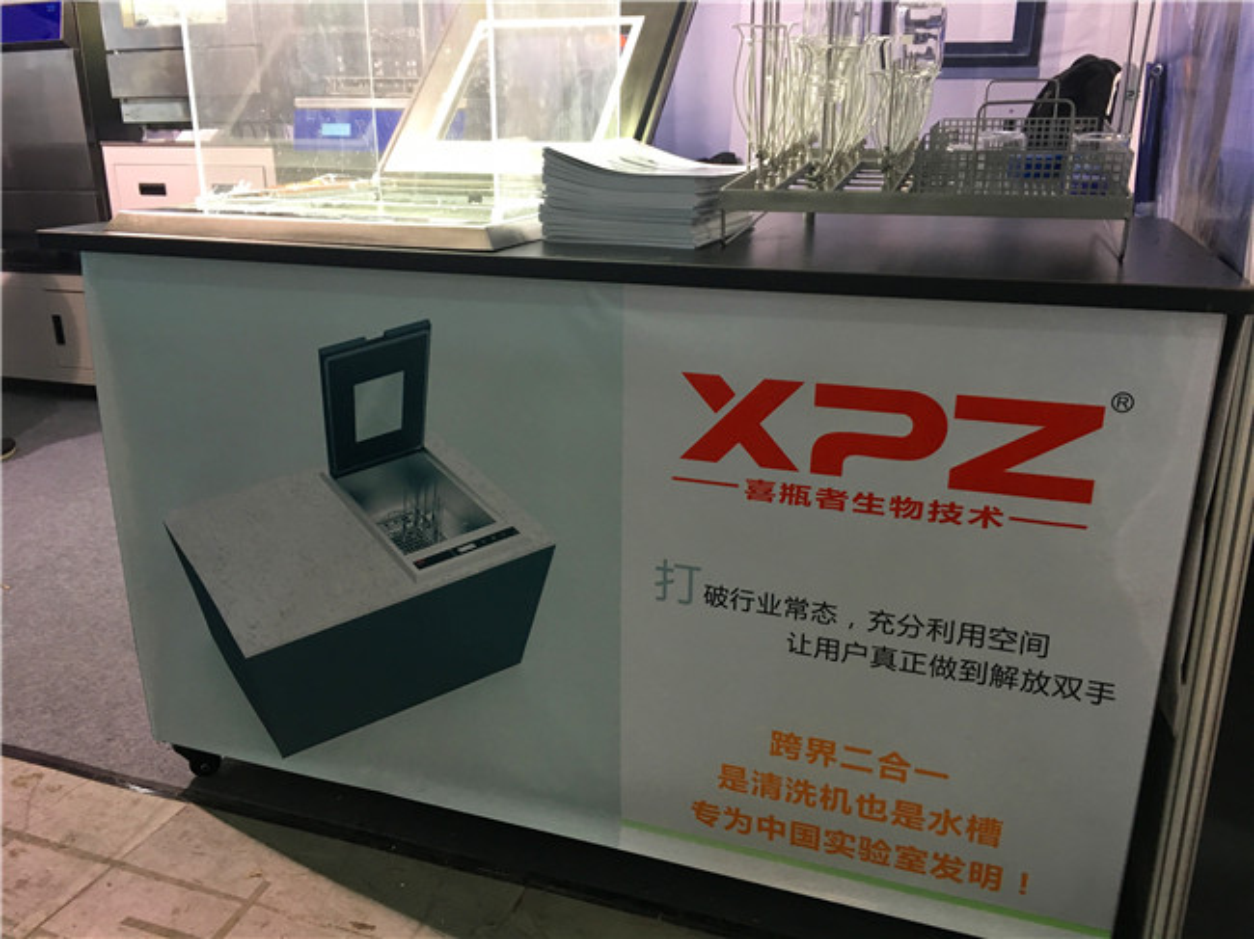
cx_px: 627
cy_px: 470
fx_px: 1050
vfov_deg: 48.2
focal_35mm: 29
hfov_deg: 61.7
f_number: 2.2
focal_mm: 4.15
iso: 100
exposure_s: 1/33
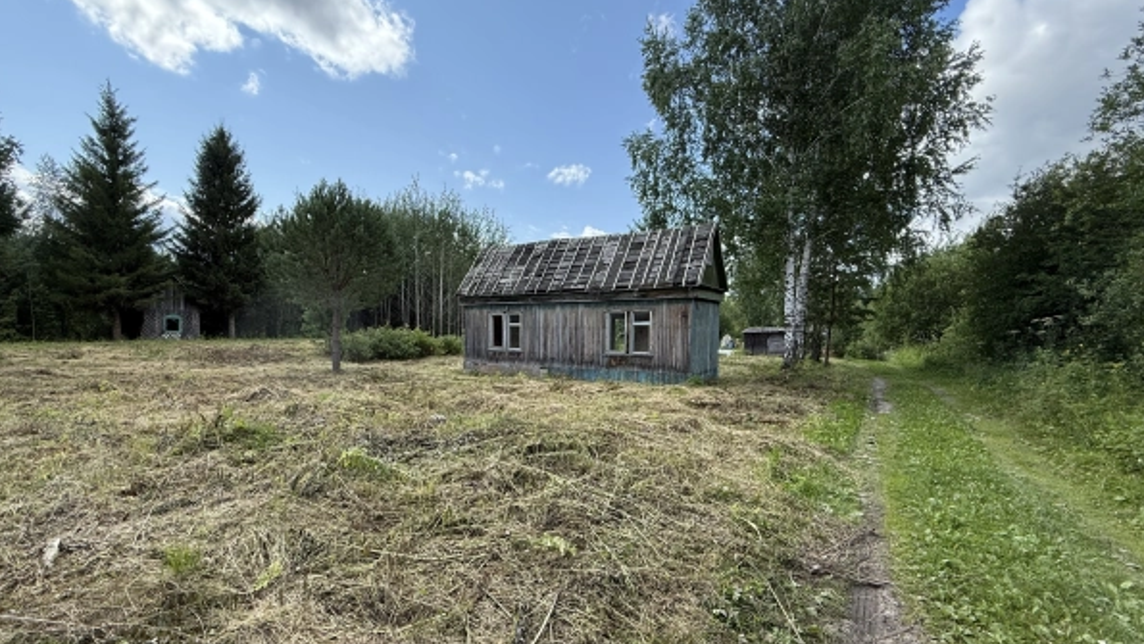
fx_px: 485
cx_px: 546
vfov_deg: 67.0
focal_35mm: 16
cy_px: 348
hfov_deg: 99.3
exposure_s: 1/701
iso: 64
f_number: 2.2
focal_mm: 2.22
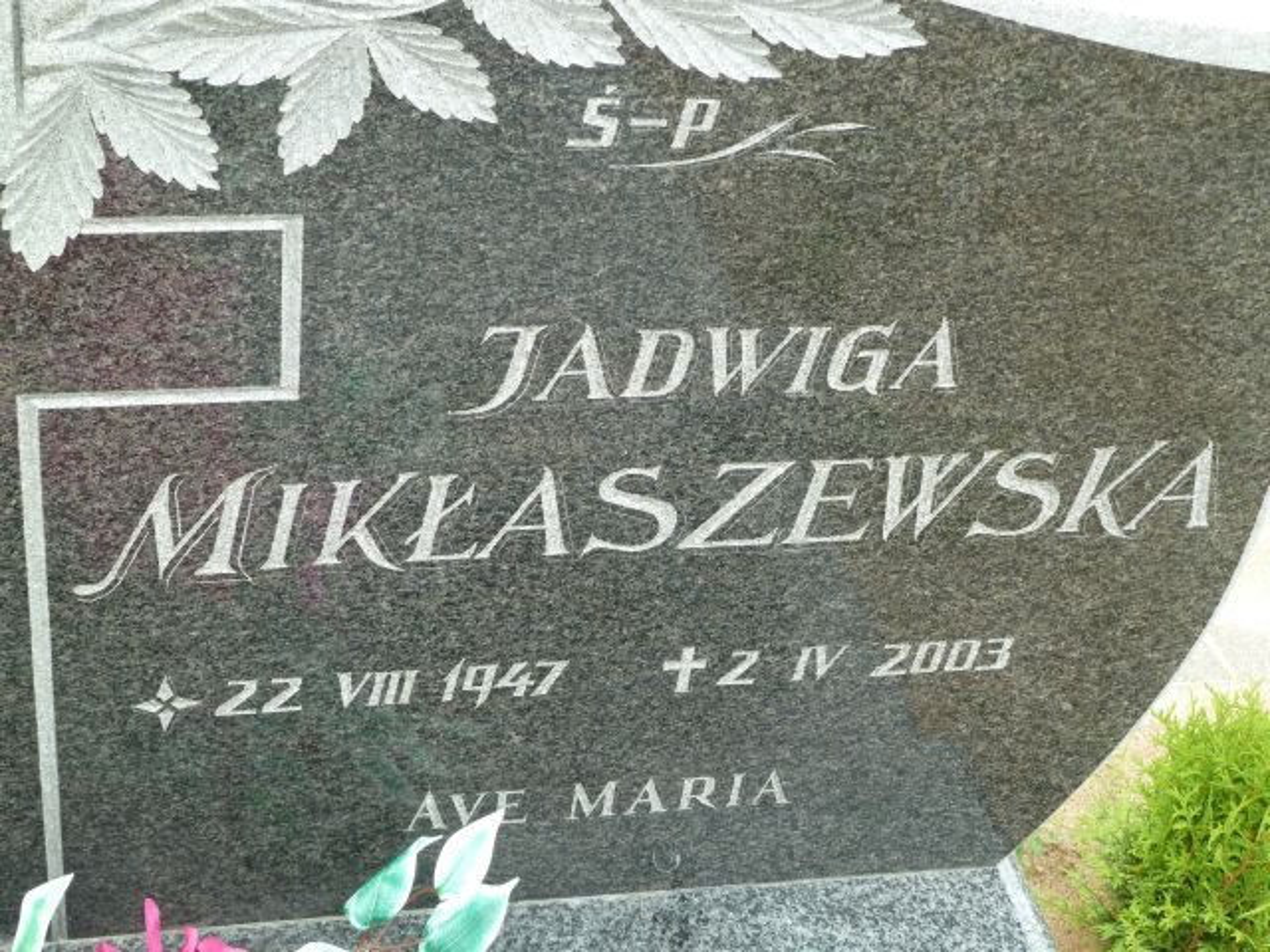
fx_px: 2165
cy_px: 476
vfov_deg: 24.8
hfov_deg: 32.7
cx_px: 635
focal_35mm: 59
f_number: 3.9
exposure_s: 1/100
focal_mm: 9.7
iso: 160
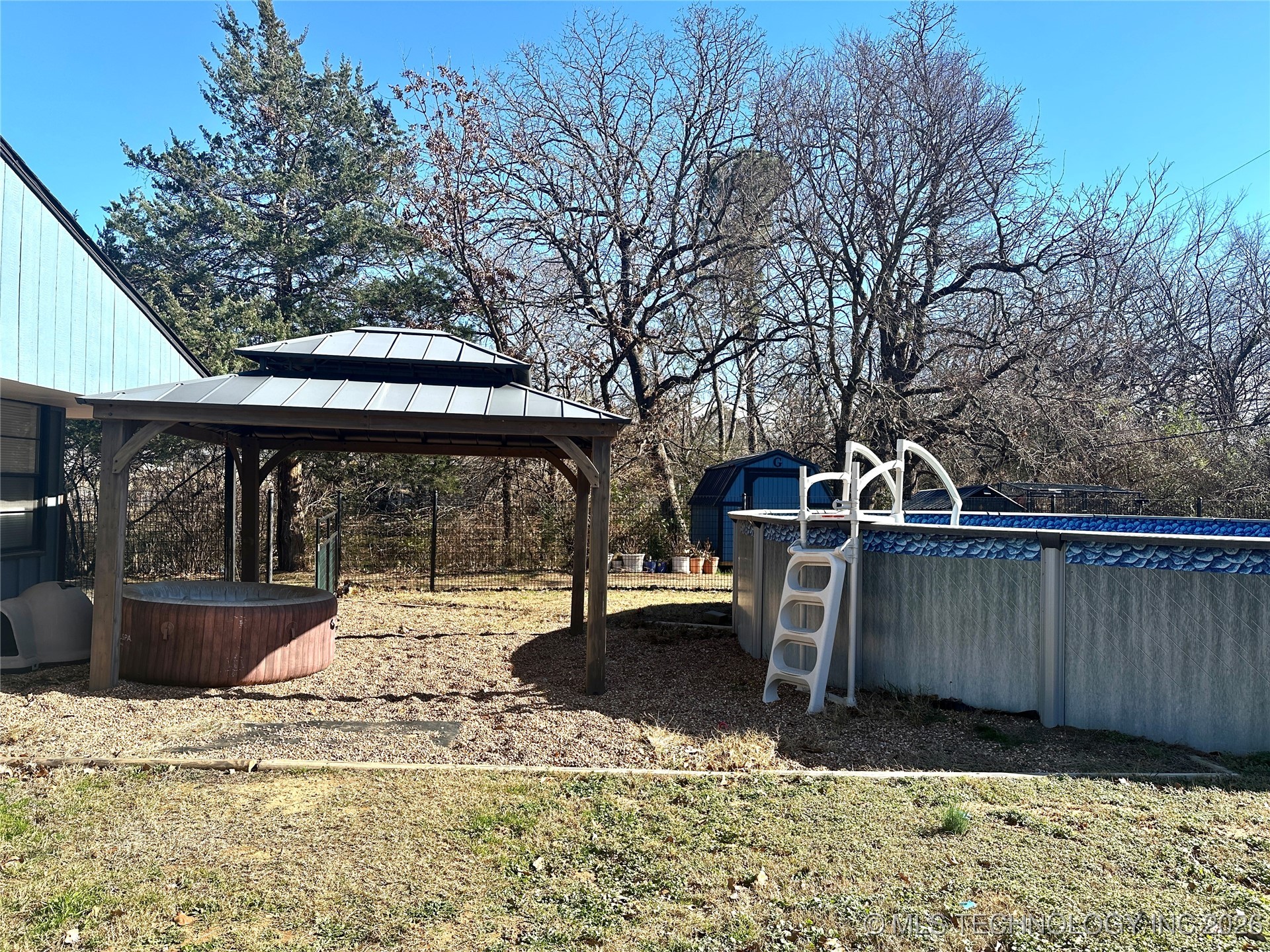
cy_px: 476
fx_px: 881
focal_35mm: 24
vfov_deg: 56.8
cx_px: 635
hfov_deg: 71.6
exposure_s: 1/2028
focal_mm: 6.86
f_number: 1.78
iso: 80
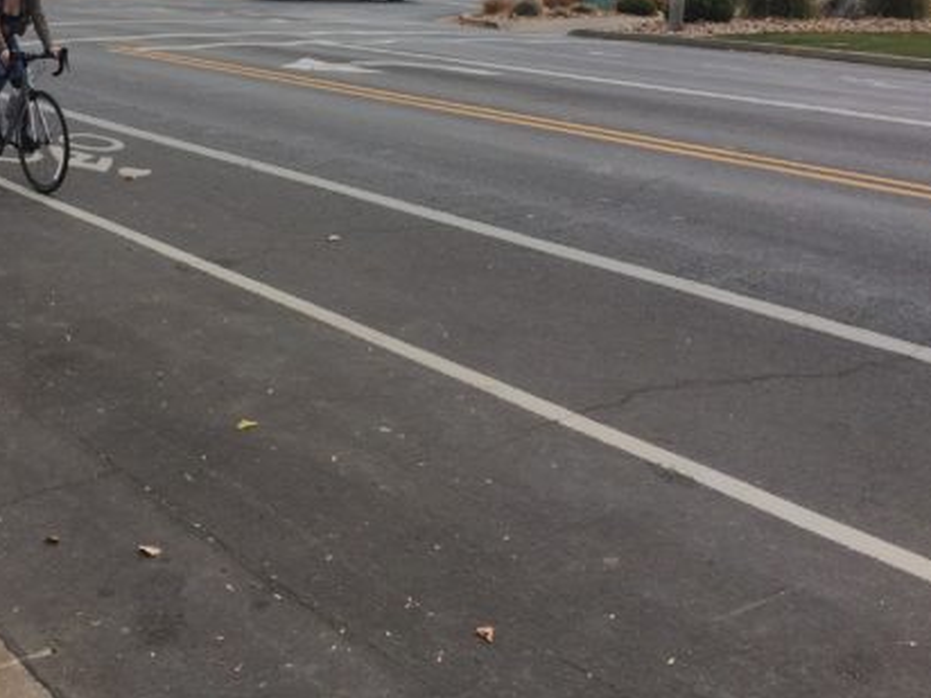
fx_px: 1452
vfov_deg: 26.3
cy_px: 88
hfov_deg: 34.8
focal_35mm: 54
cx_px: 242
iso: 32
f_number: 2.2
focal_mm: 4.15
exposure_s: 1/1172
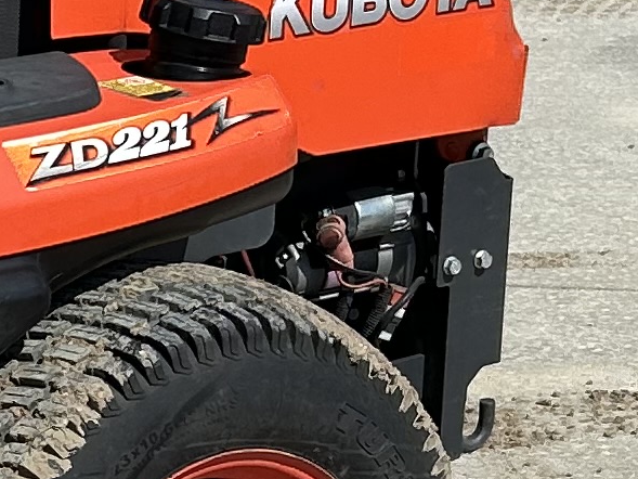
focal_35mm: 178
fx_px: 3281
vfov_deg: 8.3
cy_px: 487
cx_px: -366
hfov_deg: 10.6
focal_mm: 5.7
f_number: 1.5
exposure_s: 1/5882
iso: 50
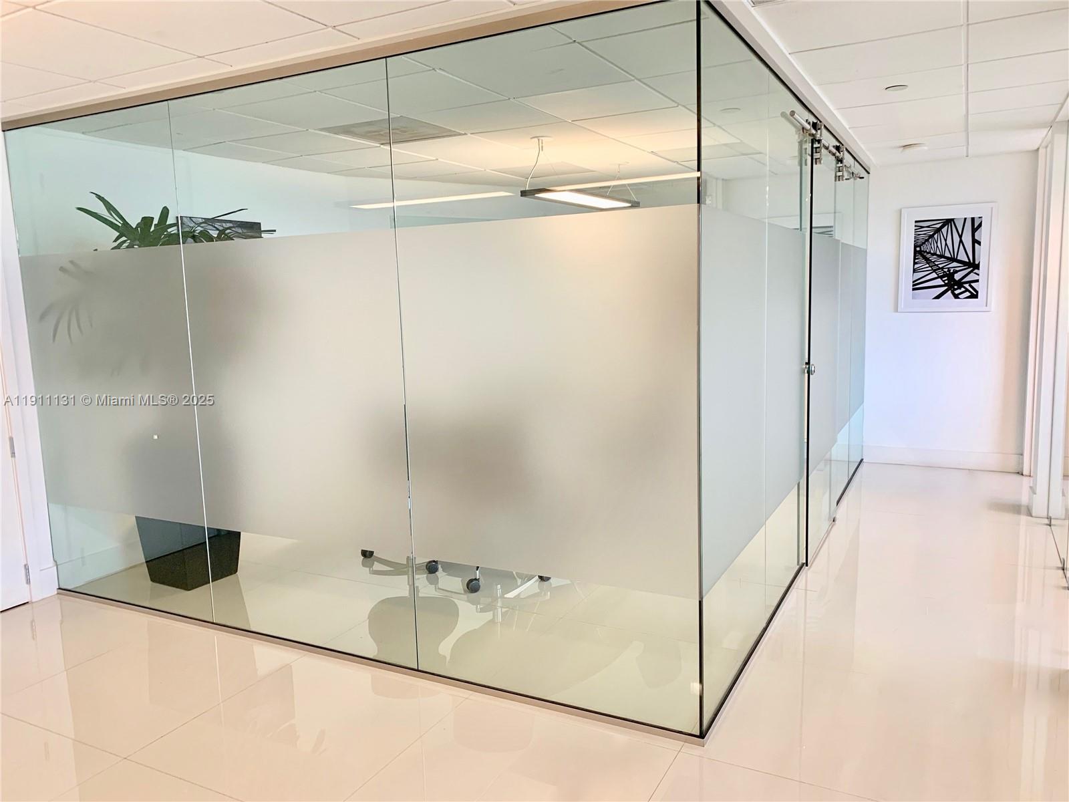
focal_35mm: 26
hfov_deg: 67.3
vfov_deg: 53.1
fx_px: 803
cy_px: 401
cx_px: 534
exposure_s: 1/91
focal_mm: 4.25
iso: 100
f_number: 1.8
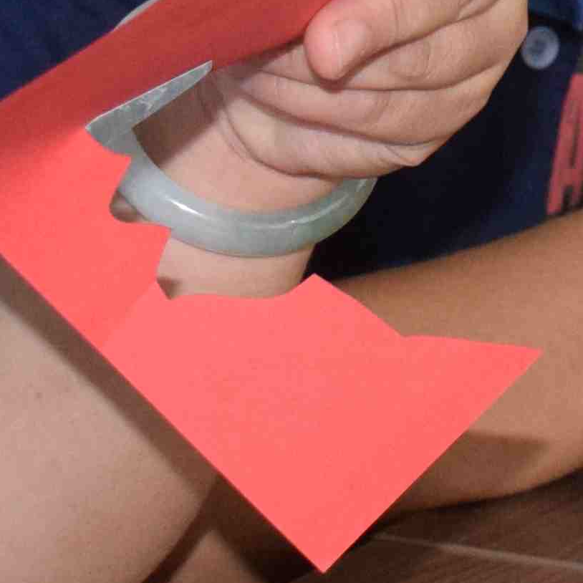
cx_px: 864
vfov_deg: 7.9
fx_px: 4118
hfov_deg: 7.9
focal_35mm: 216
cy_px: -438
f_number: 5
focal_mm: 23
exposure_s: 1/200
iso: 2000
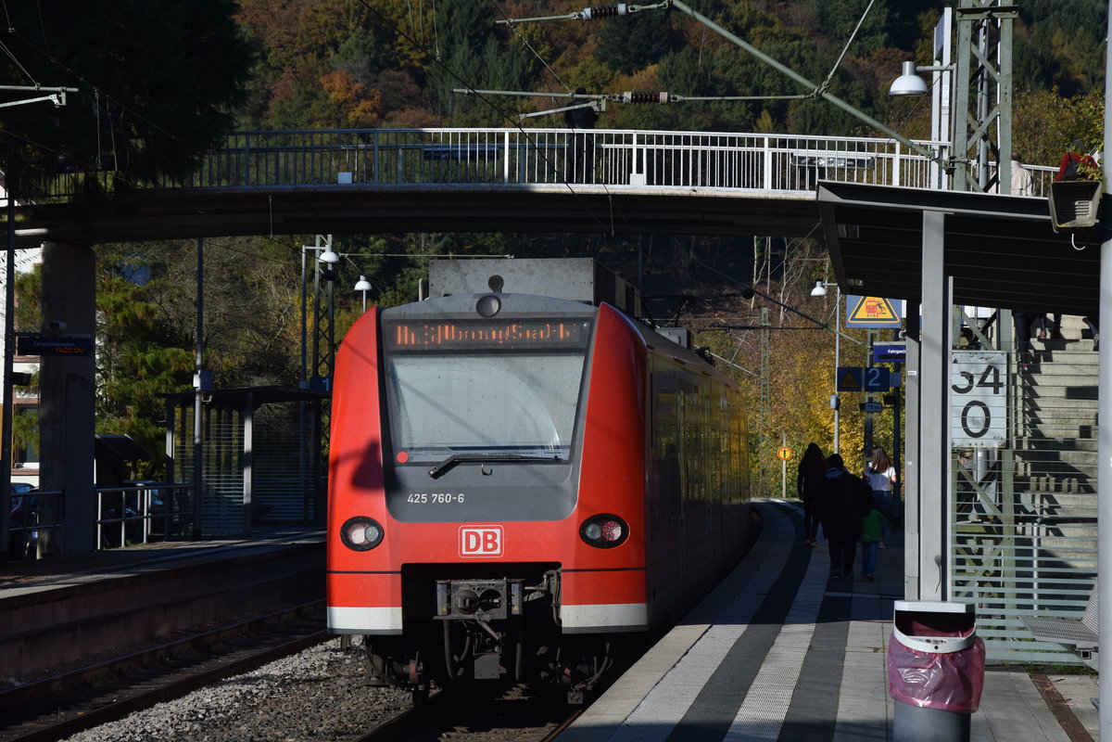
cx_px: 556
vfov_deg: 11.4
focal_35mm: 120
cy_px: 371
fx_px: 3706
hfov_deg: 17.1
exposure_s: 1/640
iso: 125
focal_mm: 80
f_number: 8
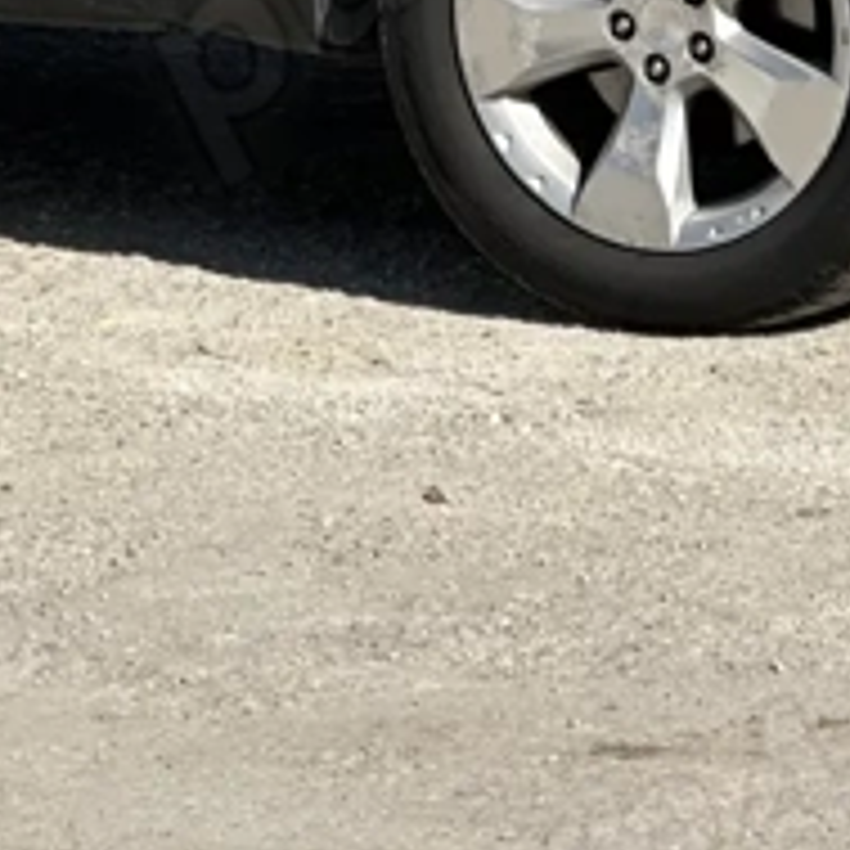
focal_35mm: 361
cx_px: 99
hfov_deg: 4.8
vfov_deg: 4.8
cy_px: -148
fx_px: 10029
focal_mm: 9
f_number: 2.8
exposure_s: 1/943
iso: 32
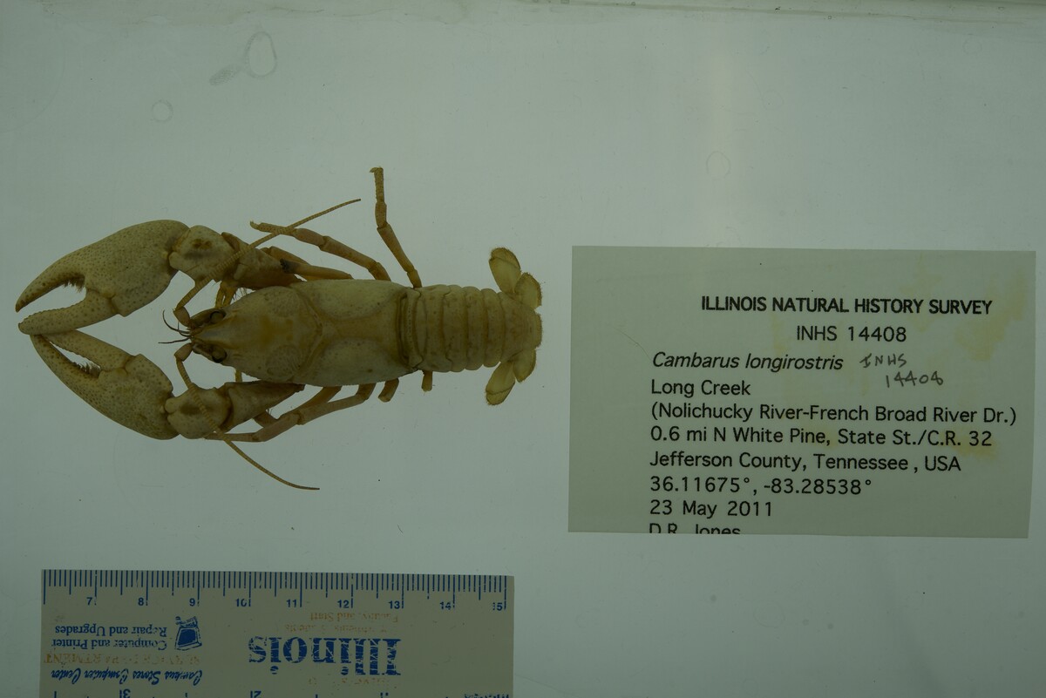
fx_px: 1744
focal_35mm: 60
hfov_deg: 33.4
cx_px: 523
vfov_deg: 22.6
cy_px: 349
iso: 100
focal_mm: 60
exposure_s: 1/160
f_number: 10
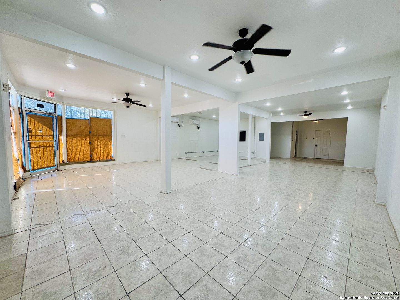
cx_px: 200
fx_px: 162
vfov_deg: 85.7
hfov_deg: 102.1
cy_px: 150
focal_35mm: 14
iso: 64
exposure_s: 1/120
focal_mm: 2.22
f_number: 2.2
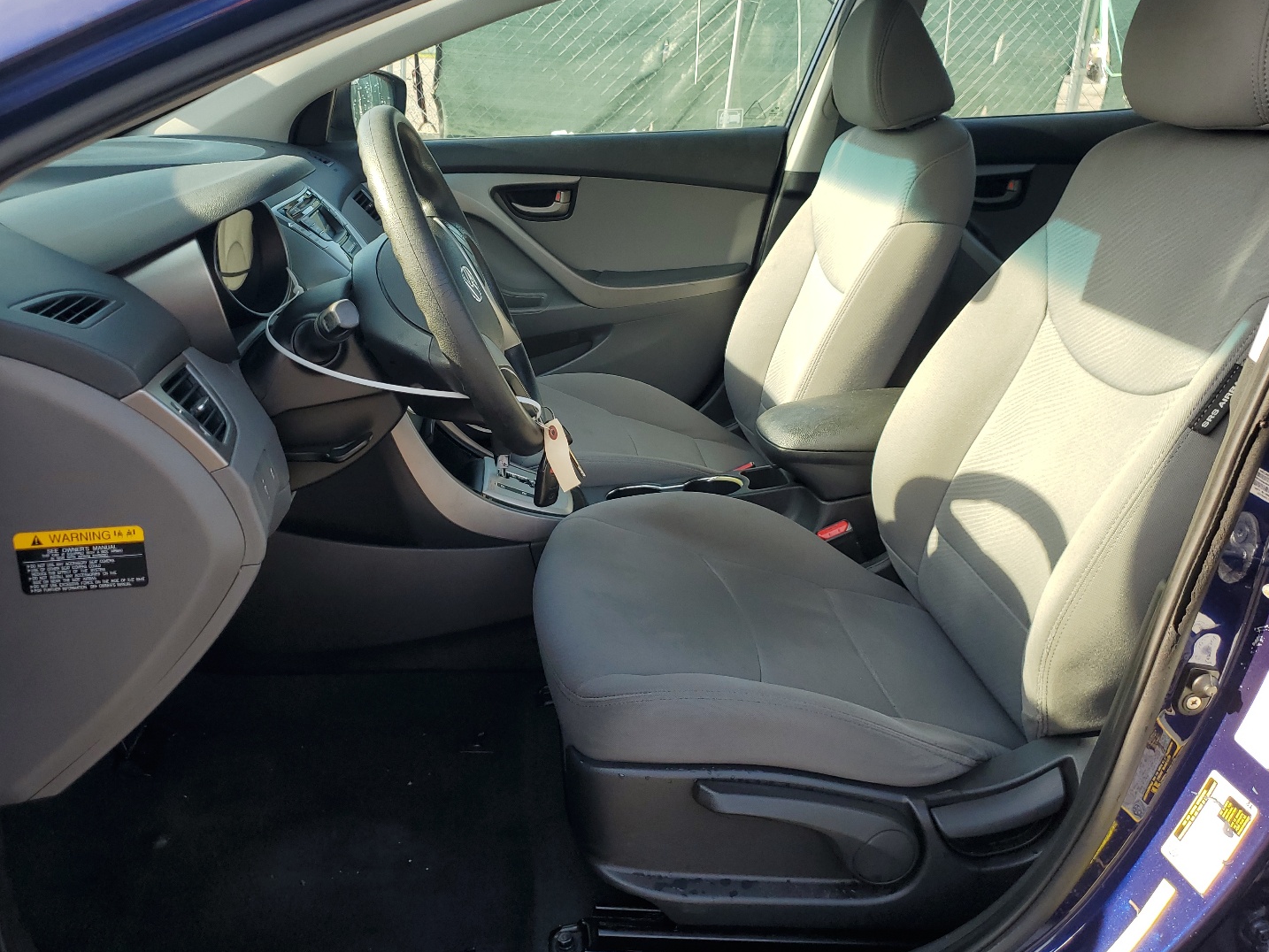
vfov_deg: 48.2
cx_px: 581
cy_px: 441
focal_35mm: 29
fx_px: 1063
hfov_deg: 61.6
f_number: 1.5
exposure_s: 1/500
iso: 50
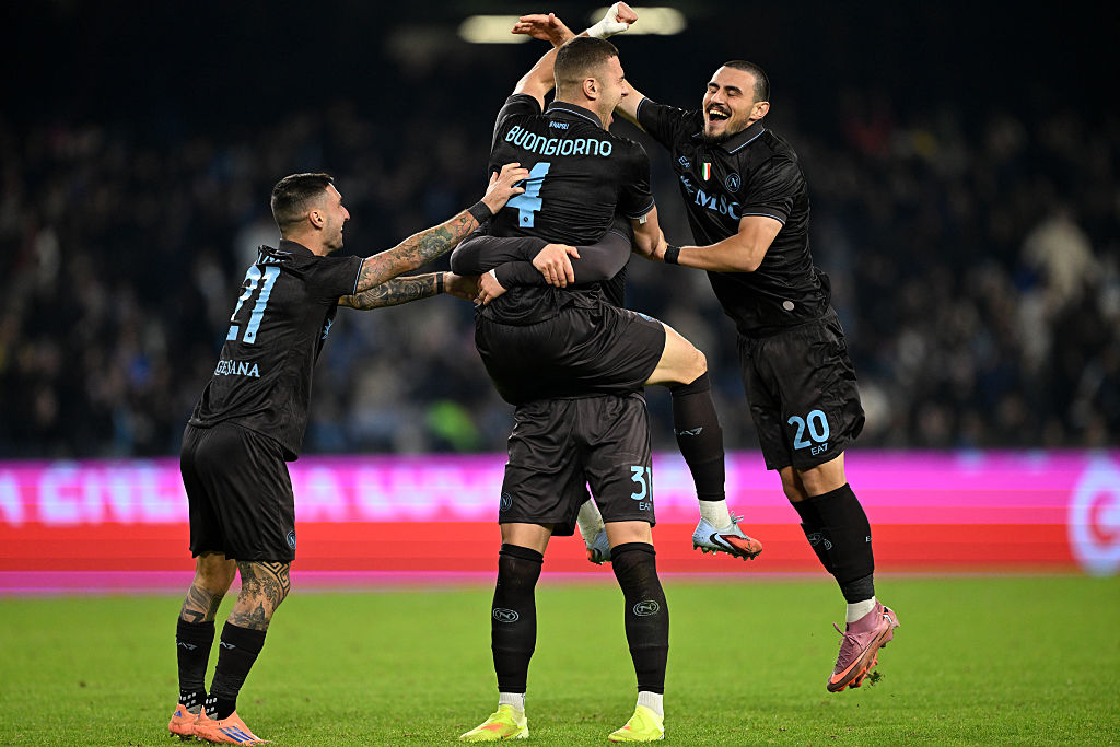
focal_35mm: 400
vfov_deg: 3.4
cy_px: 374
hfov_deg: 5.2
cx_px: 560
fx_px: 12445
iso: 2500
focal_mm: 400
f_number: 2.8
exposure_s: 1/1600
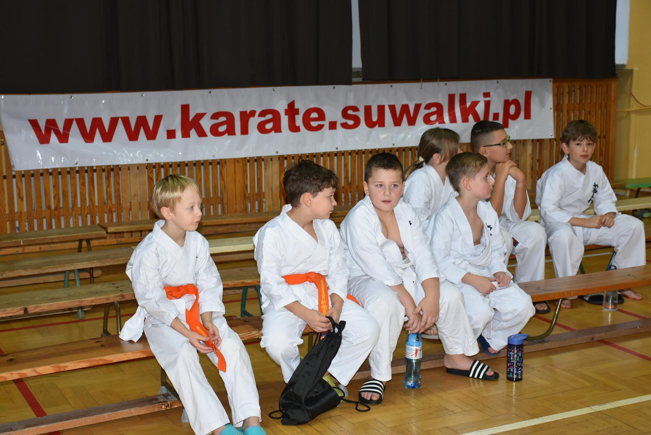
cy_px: 218
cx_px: 326
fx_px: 1031
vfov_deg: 23.8
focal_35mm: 57
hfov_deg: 35.0
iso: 560
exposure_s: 1/60
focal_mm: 38
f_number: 4.2
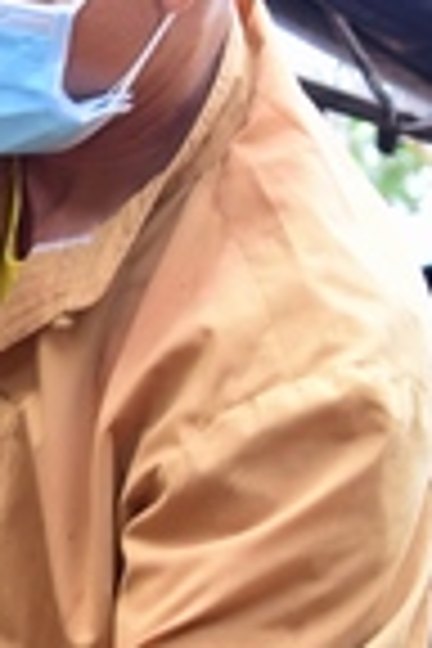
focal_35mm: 199
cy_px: 310
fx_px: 3582
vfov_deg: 10.3
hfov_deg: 6.7
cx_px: -418
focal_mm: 44
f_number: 5.6
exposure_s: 1/80
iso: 640
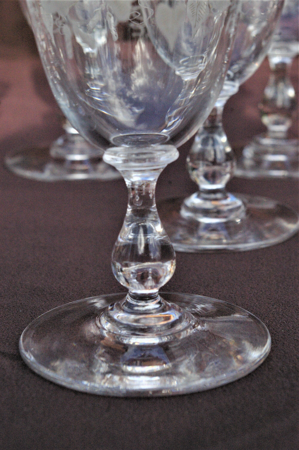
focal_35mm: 39
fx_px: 487
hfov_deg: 34.1
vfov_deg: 49.6
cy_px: 225
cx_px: 150
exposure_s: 1/500
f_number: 8
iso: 1600
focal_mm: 26
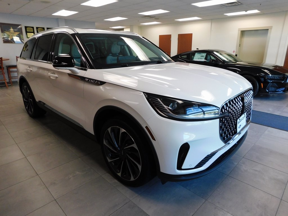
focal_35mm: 23
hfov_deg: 73.9
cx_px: 144
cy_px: 108
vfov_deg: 58.9
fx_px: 191
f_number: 3
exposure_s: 1/30
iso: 200
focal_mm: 4
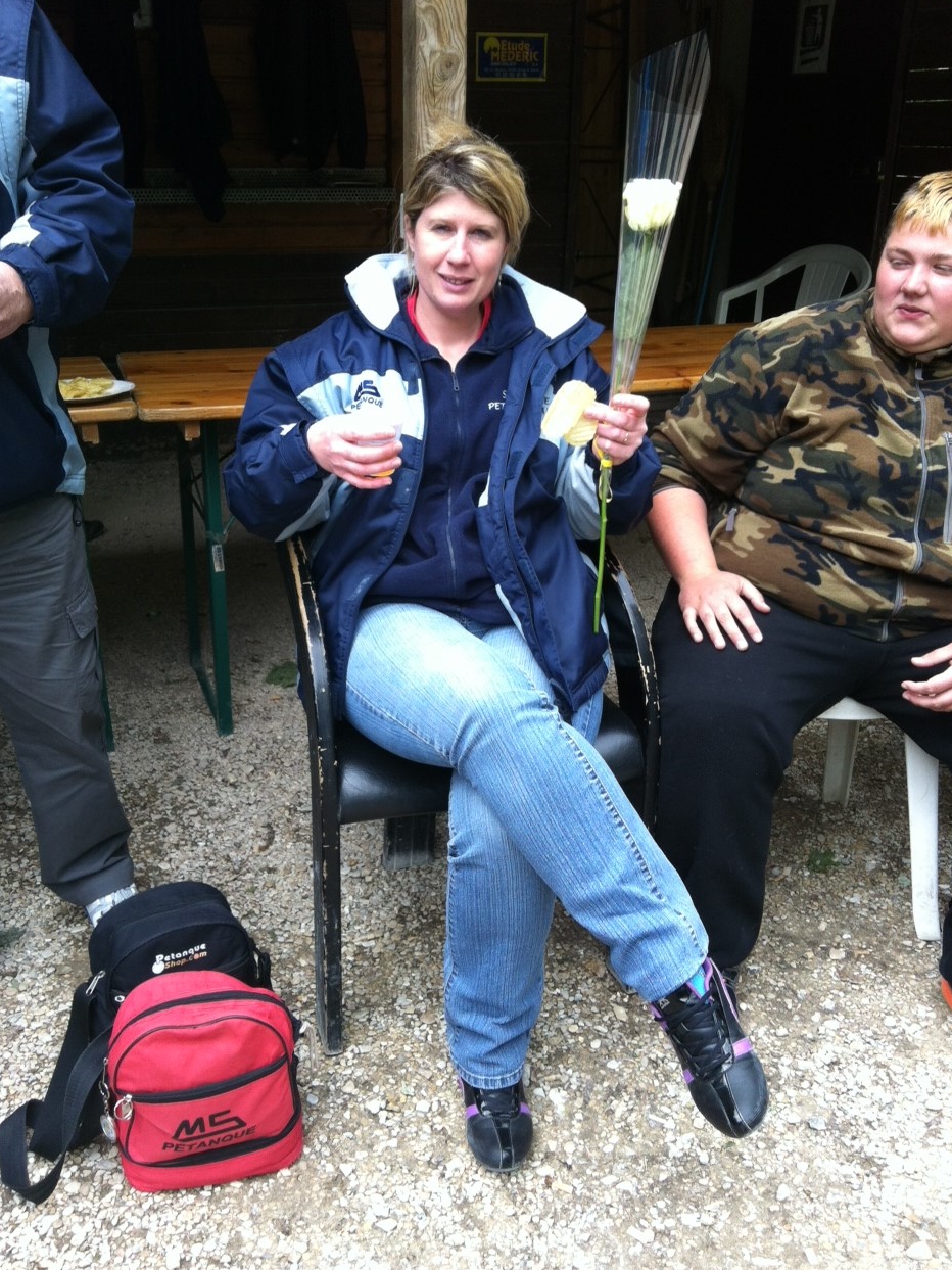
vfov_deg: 51.4
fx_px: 1320
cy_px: 629
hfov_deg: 39.7
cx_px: 473
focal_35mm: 36
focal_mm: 3.85
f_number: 2.8
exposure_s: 1/263
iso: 80
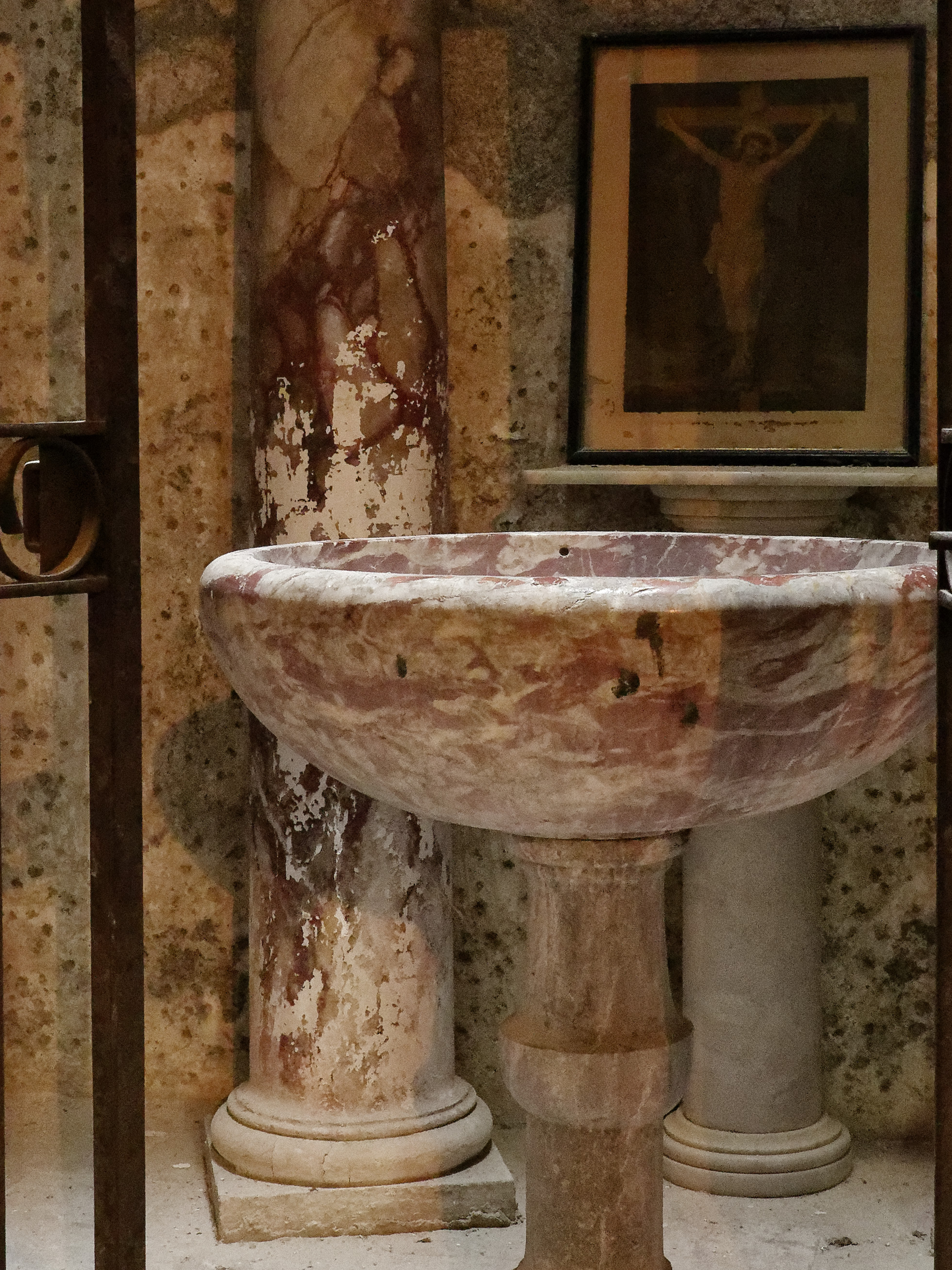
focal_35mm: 77
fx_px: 2824
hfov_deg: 19.1
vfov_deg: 25.3
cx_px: 570
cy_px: 490
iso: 3200
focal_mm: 18
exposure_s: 1
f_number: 10
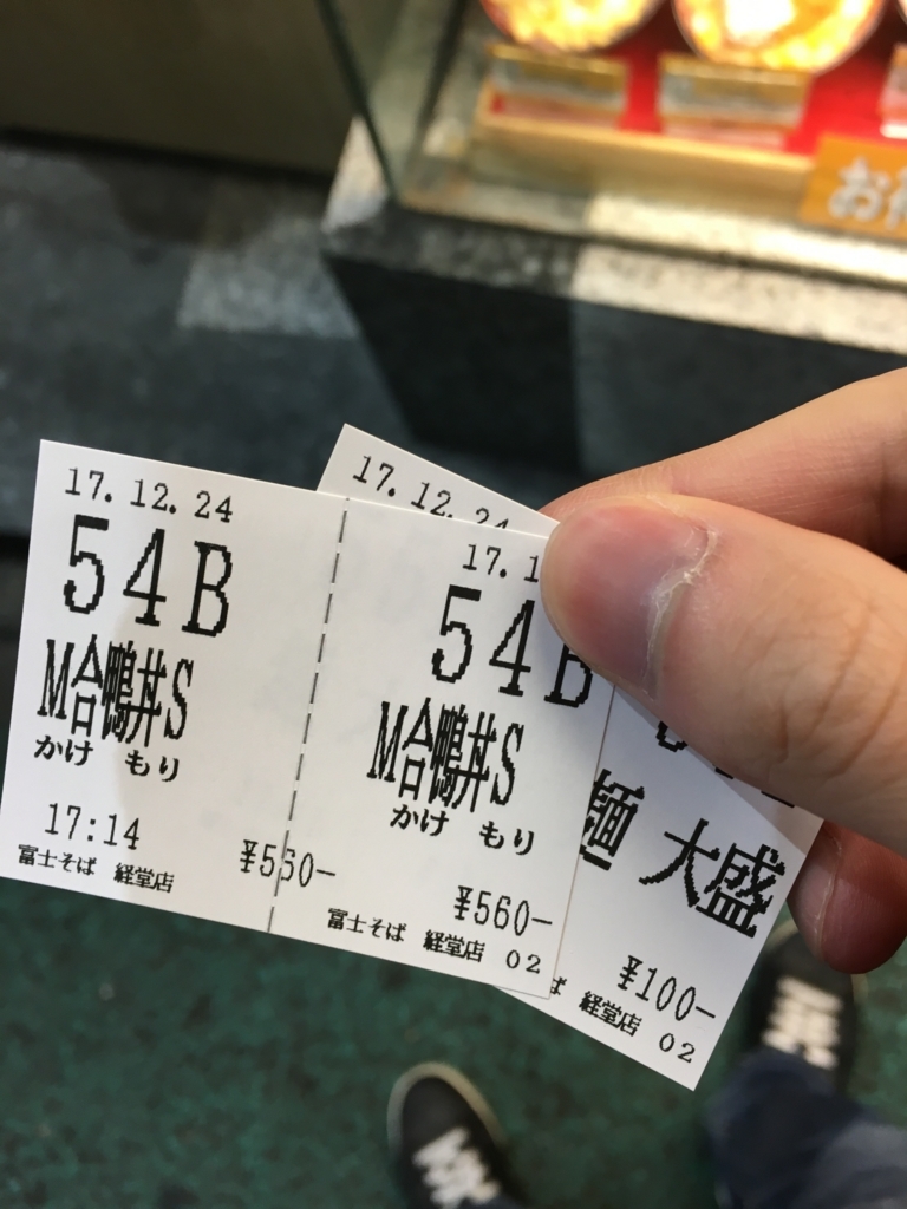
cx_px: 454
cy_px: 604
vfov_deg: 61.7
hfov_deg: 48.2
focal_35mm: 29
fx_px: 1013
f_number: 2.2
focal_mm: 4.15
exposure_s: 1/30
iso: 50
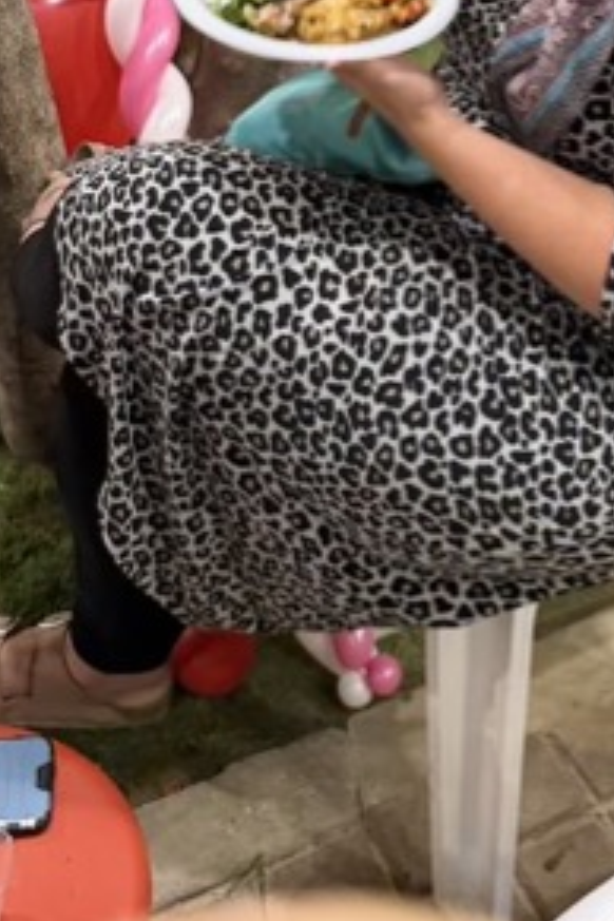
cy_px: -38
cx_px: 492
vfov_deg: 30.6
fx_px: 1535
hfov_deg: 22.3
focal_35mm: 60
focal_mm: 6.76
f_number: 1.78
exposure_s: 1/50
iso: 500
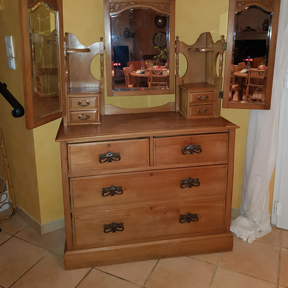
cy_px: 100
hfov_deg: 52.5
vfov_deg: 51.7
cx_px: 142
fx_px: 292
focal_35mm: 31
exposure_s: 1/10
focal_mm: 4.3
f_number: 1.7
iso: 125
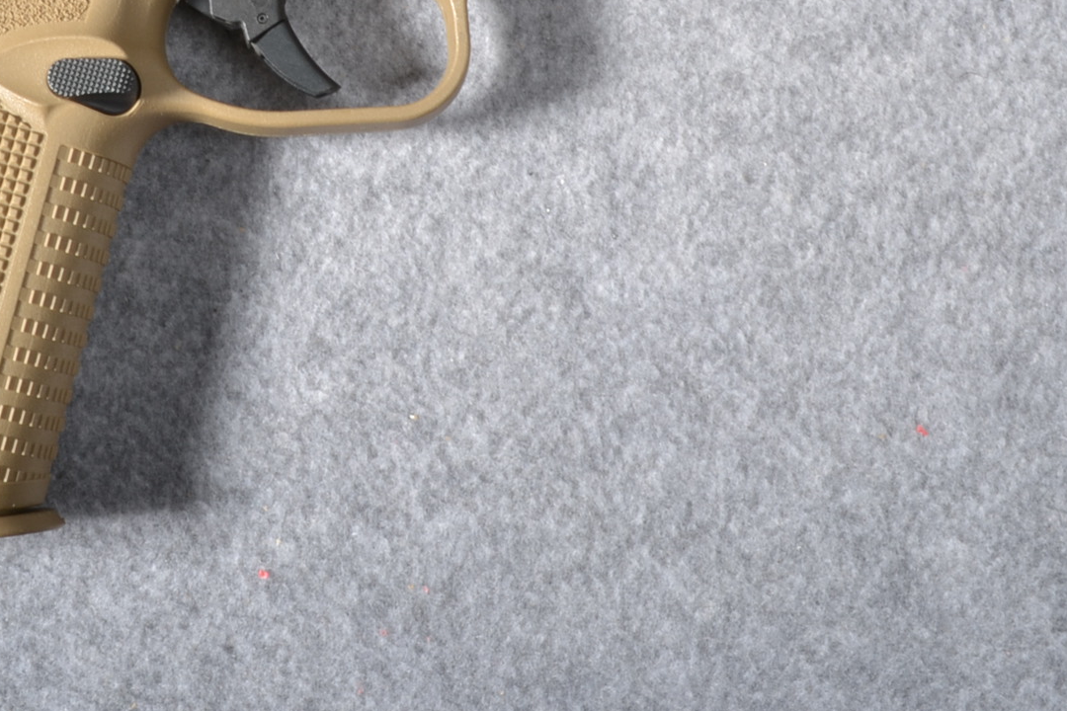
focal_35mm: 64
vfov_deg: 20.7
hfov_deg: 31.1
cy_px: 30
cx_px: 319
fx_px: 1897
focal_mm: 20
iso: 100
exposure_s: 1/200
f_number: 22
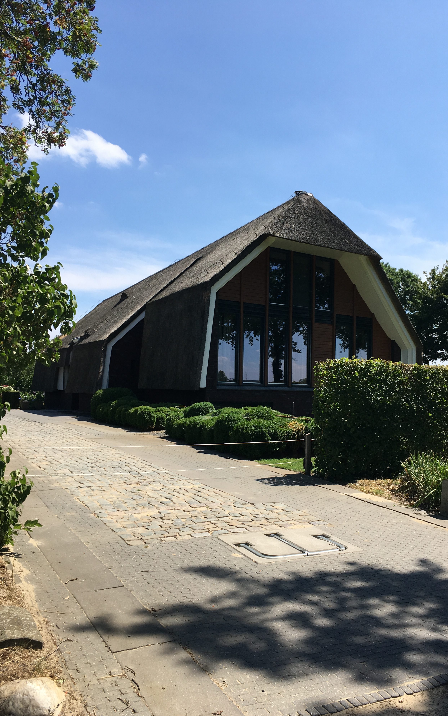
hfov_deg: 40.5
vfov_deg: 61.2
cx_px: 249
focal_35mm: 31
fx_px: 606
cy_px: 360
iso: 25
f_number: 2.2
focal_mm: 4.15
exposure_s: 1/1508
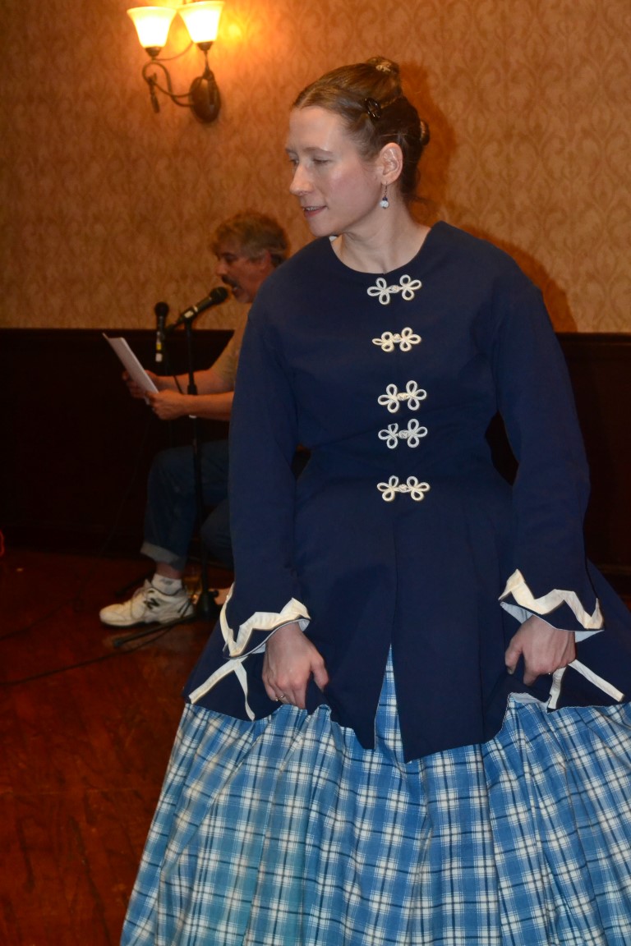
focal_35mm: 69
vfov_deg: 29.2
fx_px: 1814
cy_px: 473
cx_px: 316
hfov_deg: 19.7
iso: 3200
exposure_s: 1/60
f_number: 7.1
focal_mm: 46
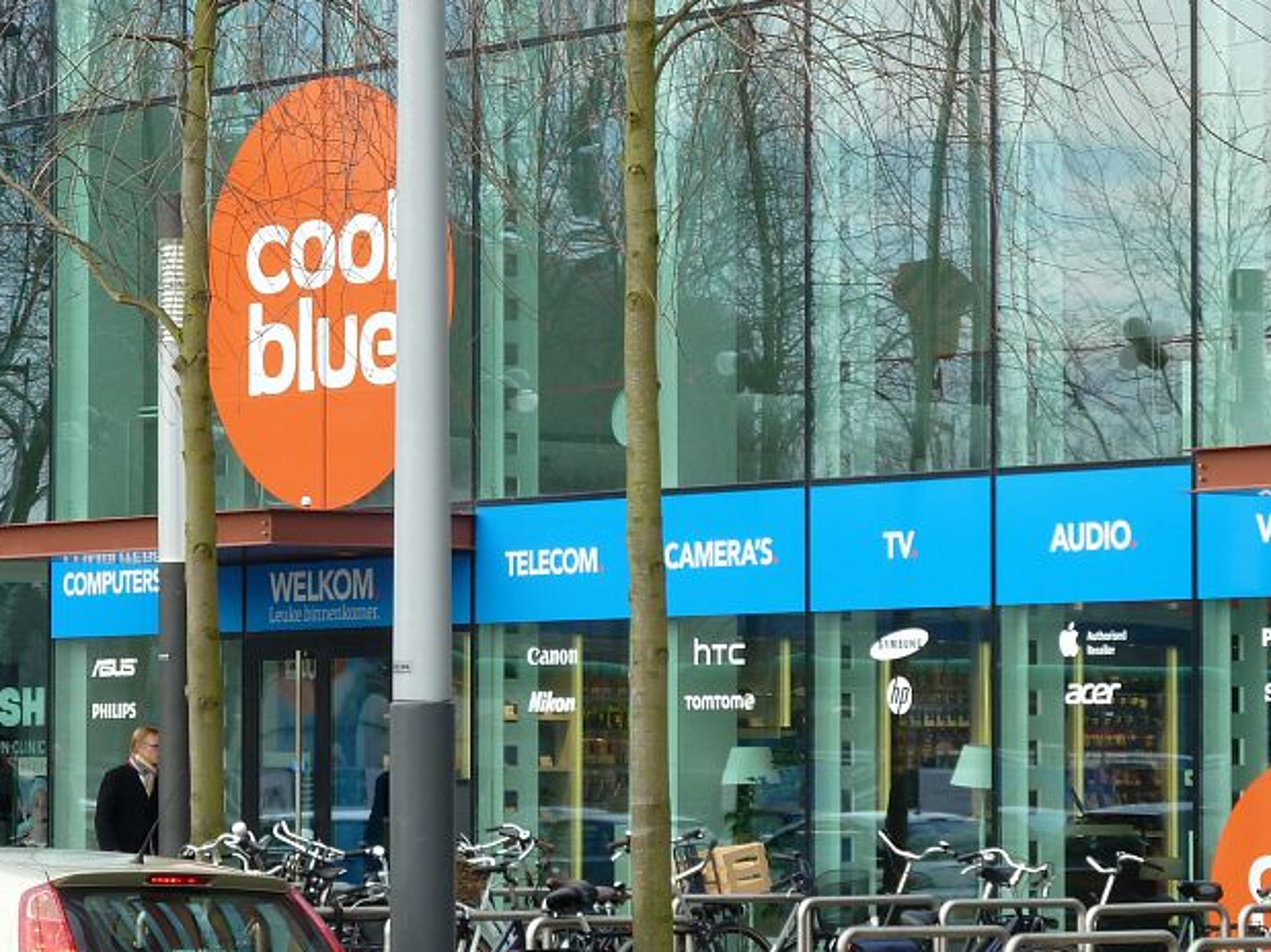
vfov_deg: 8.6
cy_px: 550
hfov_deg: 11.5
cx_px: 495
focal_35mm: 172
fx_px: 6314
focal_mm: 17
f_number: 4.3
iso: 80
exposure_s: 1/125
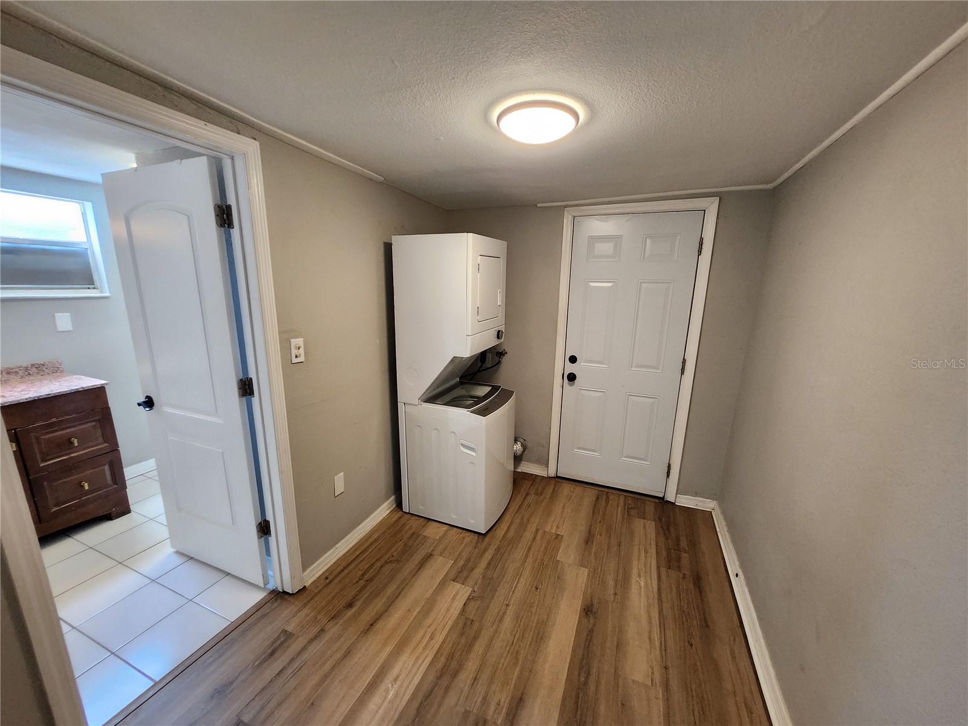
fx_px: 364
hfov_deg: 106.2
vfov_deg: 89.9
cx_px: 484
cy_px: 363
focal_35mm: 13
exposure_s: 1/60
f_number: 2.2
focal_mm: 1.74
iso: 250
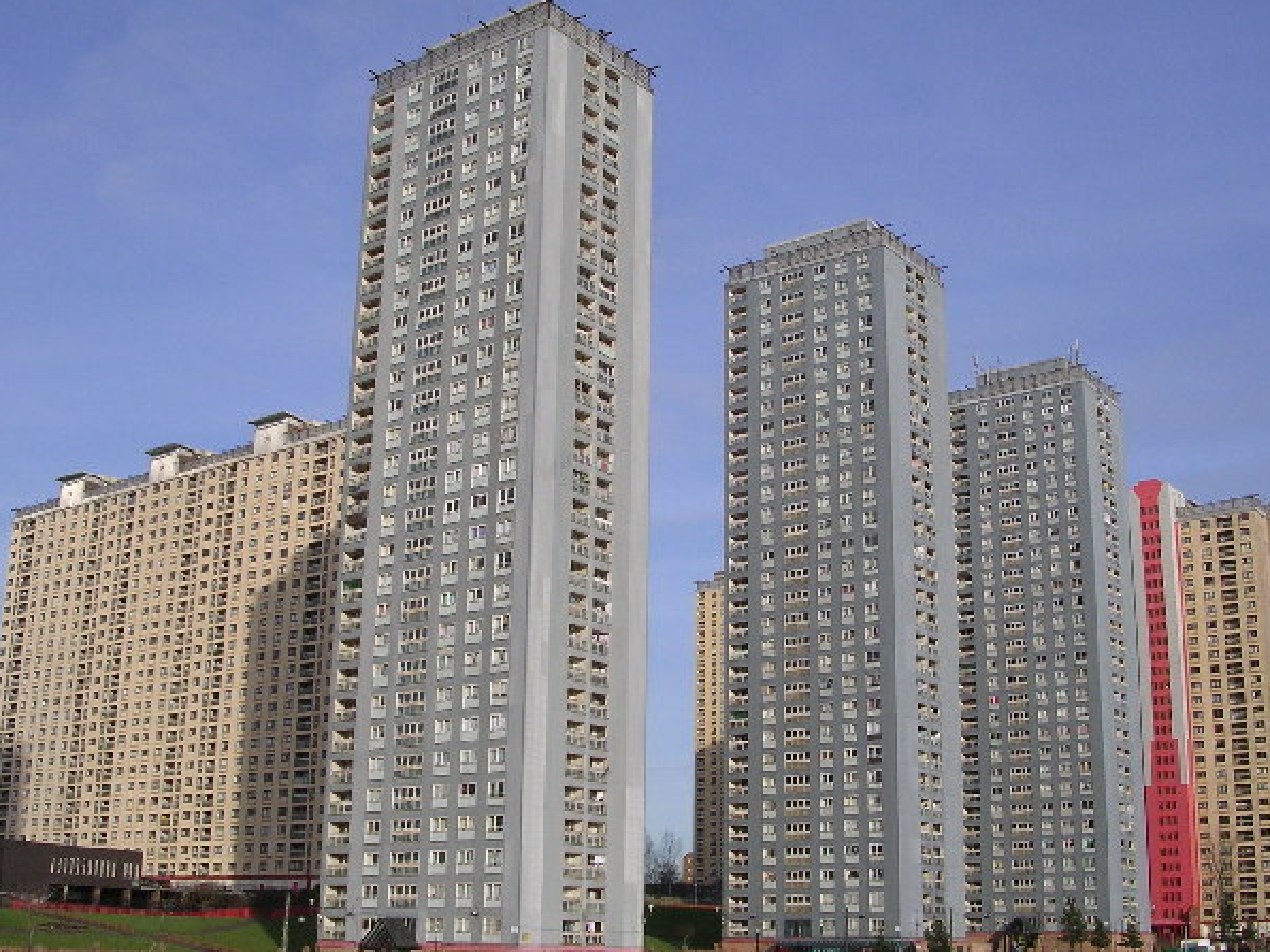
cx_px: 646
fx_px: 1614
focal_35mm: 44
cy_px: 492
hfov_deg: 42.9
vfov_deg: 32.9
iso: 100
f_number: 5.8
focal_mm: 6.2
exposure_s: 1/328
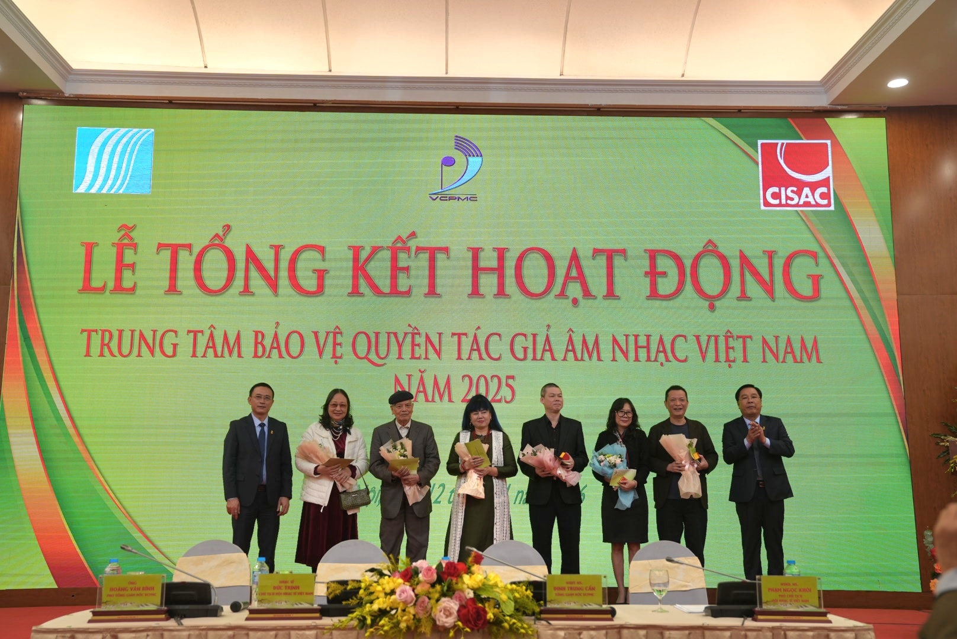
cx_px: 478
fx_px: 1064
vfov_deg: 33.5
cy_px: 320
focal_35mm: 40
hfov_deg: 48.4
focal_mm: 40
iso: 400
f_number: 3.5
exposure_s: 1/161
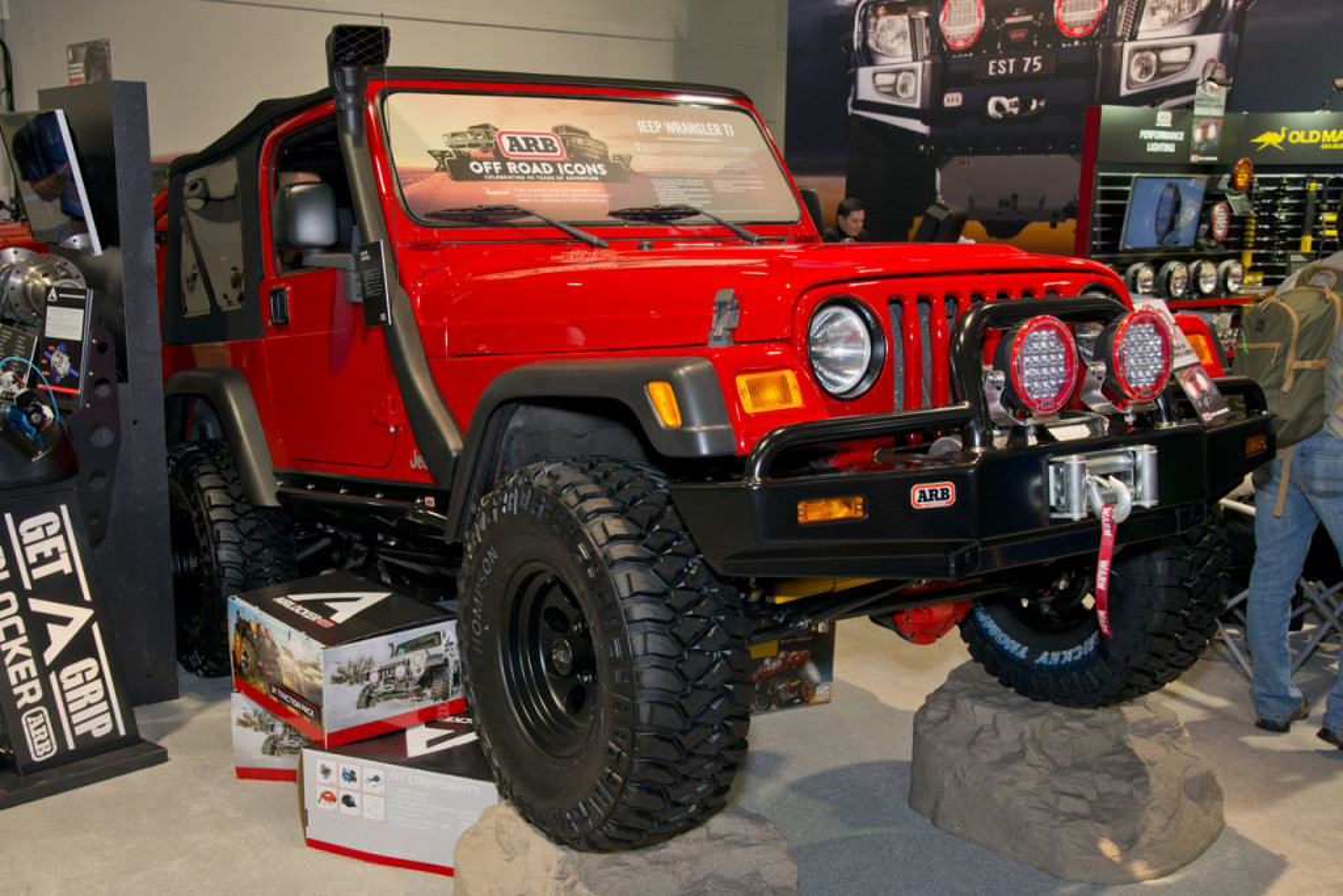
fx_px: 1306
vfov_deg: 37.9
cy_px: 448
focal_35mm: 35
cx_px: 672
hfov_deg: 54.4
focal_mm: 35
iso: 800
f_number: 7.1
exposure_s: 1/60
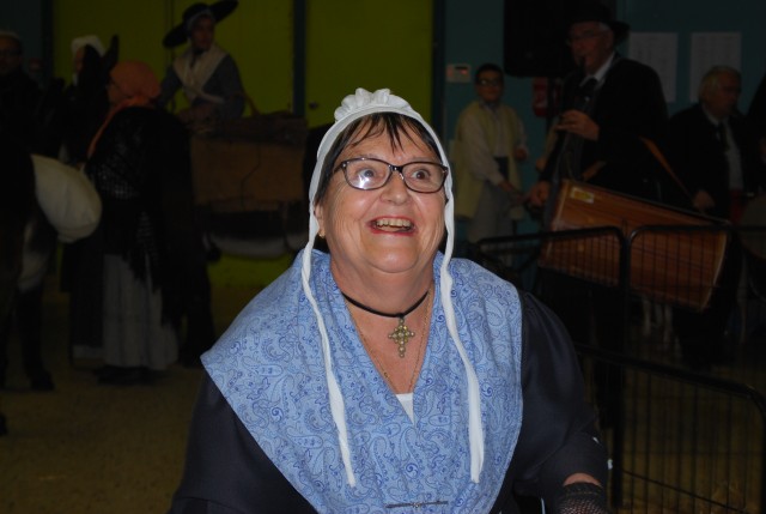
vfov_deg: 16.6
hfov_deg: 24.6
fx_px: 1758
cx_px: 383
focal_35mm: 82
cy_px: 257
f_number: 5.6
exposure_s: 1/60
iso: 200
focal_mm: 55
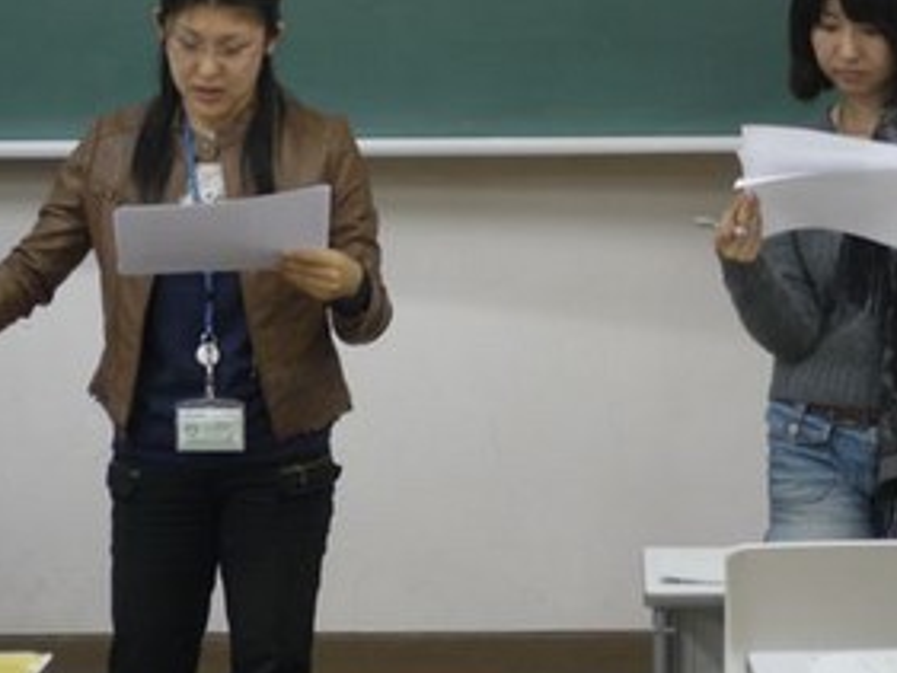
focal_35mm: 160
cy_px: 234
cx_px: 533
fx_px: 4148
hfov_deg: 12.3
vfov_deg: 9.3
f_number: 4
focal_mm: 45
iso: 400
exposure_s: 1/40
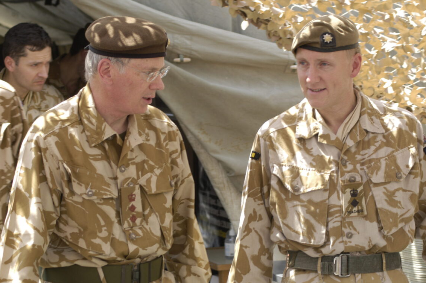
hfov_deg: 16.5
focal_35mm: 124
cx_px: 213
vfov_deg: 11.0
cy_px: 147
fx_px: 1466
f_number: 6.3
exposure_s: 1/125
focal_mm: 78
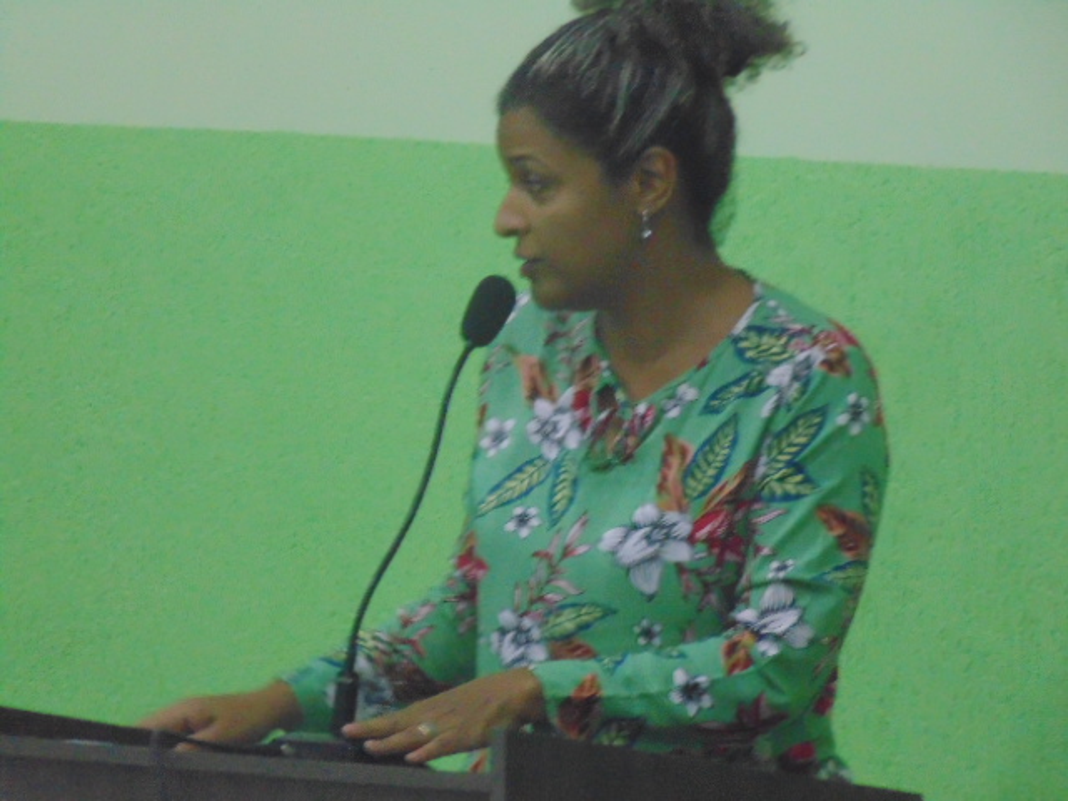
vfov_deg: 4.2
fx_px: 11045
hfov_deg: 5.5
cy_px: 400
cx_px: 534
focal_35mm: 358
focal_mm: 64.1
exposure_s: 1/30
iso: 800
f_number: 6
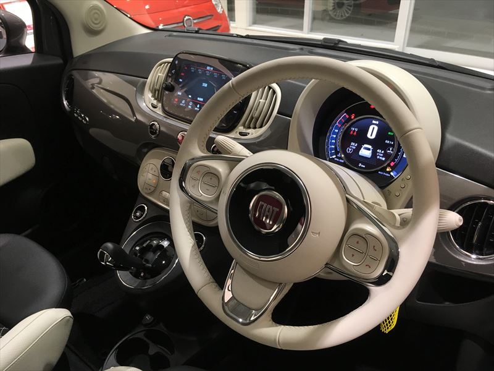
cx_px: 247
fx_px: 414
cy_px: 186
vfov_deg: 48.2
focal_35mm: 29
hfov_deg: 61.7
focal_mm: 4.15
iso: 40
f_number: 2.2
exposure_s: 1/30
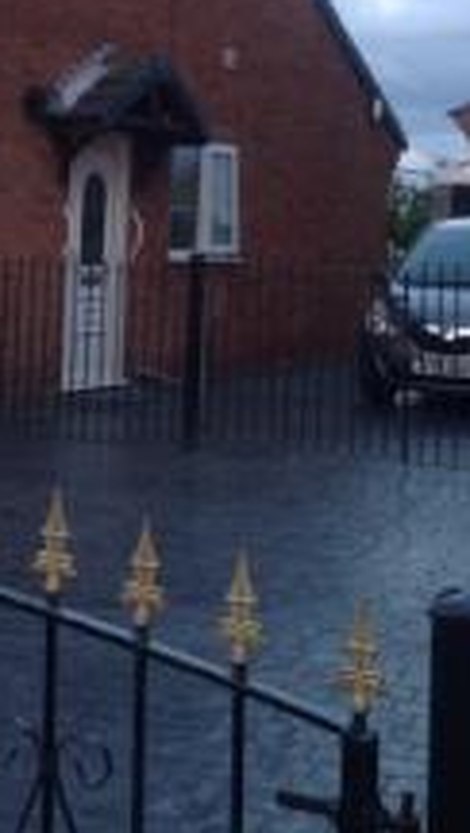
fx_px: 1745
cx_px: -15
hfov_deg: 15.0
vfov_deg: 26.4
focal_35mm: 79
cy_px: 191
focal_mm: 4.28
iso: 64
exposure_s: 1/24
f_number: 2.4
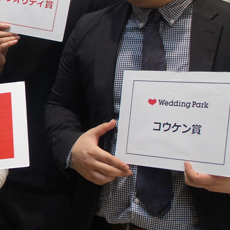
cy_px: 61
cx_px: -109
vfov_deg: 18.4
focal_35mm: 94
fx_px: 707
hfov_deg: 16.9
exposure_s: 1/160
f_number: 4
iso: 1000
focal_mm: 20
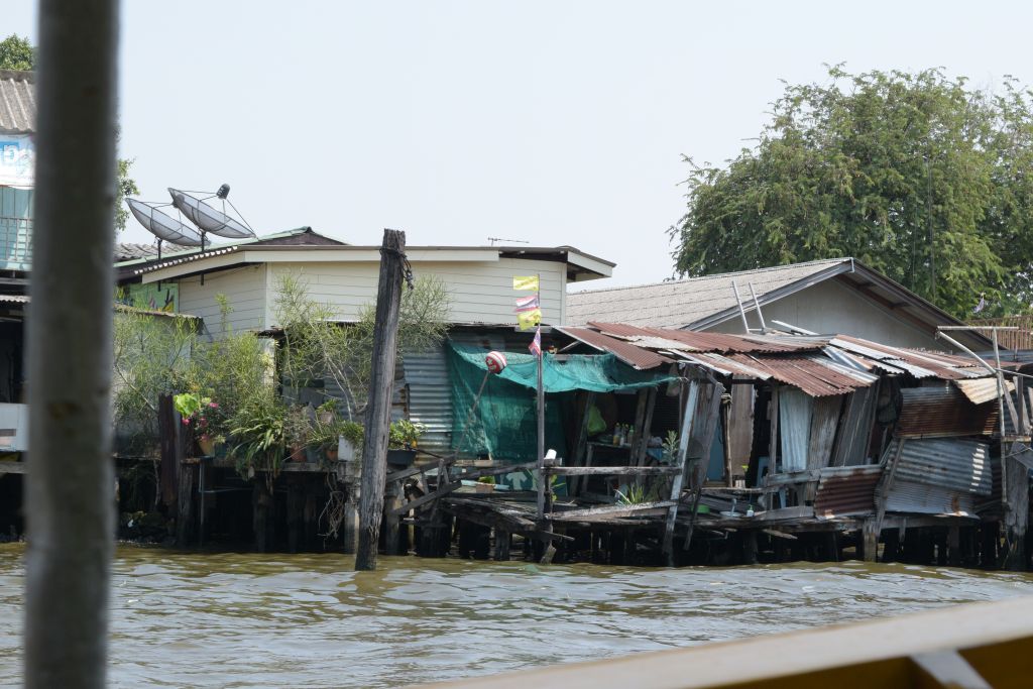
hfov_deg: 24.6
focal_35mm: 82
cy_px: 344
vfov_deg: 16.6
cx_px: 516
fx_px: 2367
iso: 400
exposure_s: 1/400
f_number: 10
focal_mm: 55
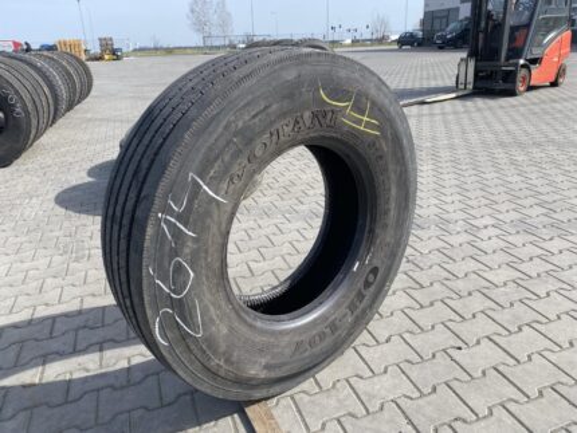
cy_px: 216
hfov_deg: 67.3
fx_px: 434
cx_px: 288
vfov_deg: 53.1
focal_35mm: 26
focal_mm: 4.25
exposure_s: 1/1362
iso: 32
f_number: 1.8
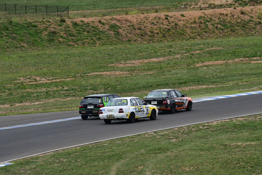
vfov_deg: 3.1
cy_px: 88
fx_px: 3276
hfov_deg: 4.6
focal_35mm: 450
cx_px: 131
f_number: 11
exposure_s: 1/640
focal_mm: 300
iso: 400
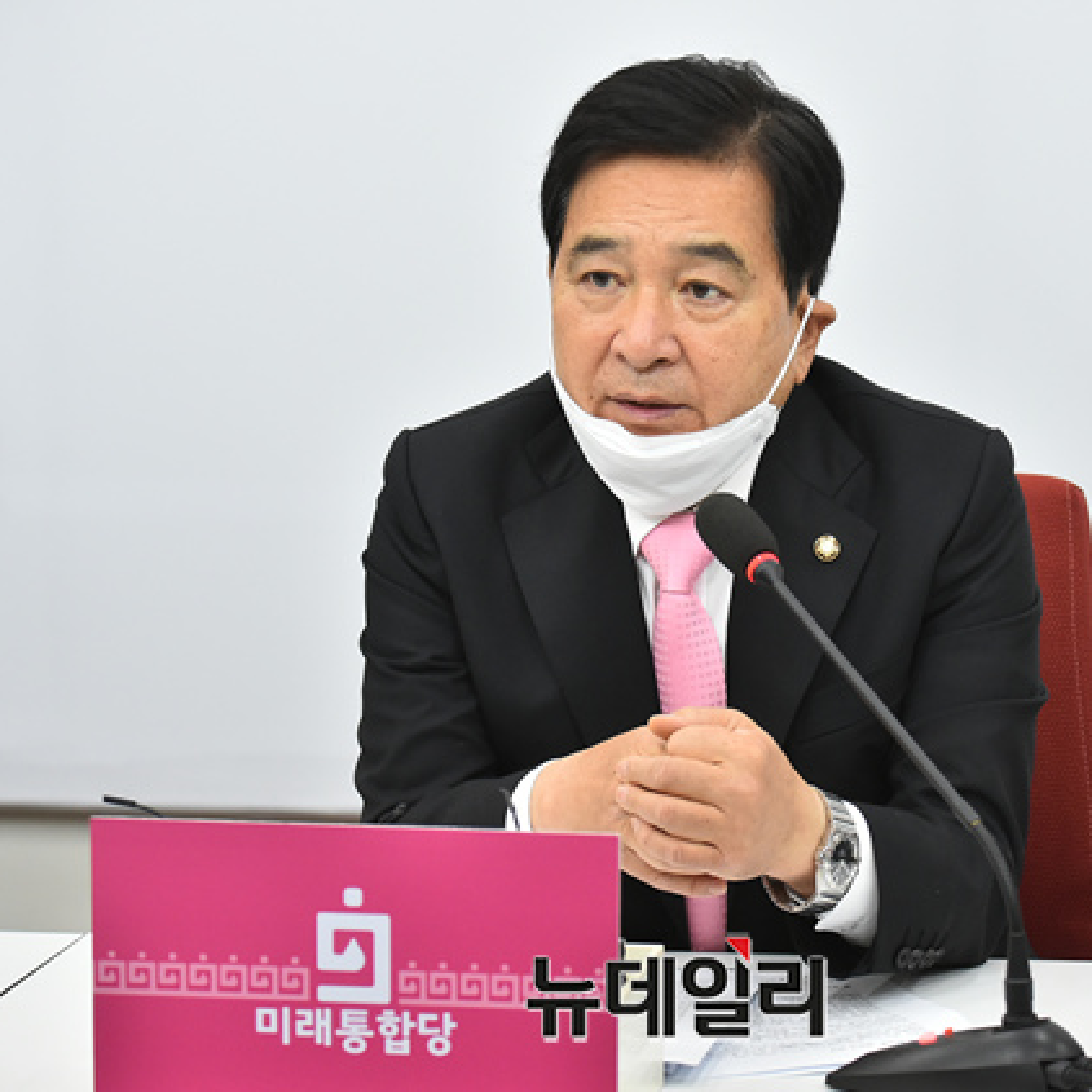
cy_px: 546
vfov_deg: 10.9
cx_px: 670
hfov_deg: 10.9
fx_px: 5746
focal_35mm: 161
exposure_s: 1/320
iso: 3200
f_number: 5.6
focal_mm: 125
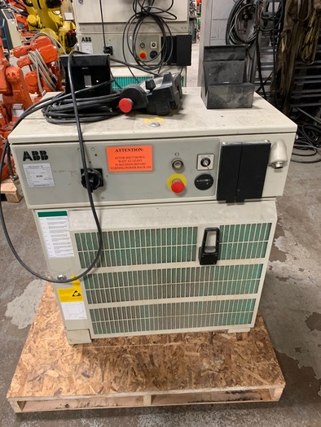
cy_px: 214
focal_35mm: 26
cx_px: 160
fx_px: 321
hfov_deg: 53.1
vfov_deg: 67.3
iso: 250
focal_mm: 4.25
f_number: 1.8
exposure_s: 1/60
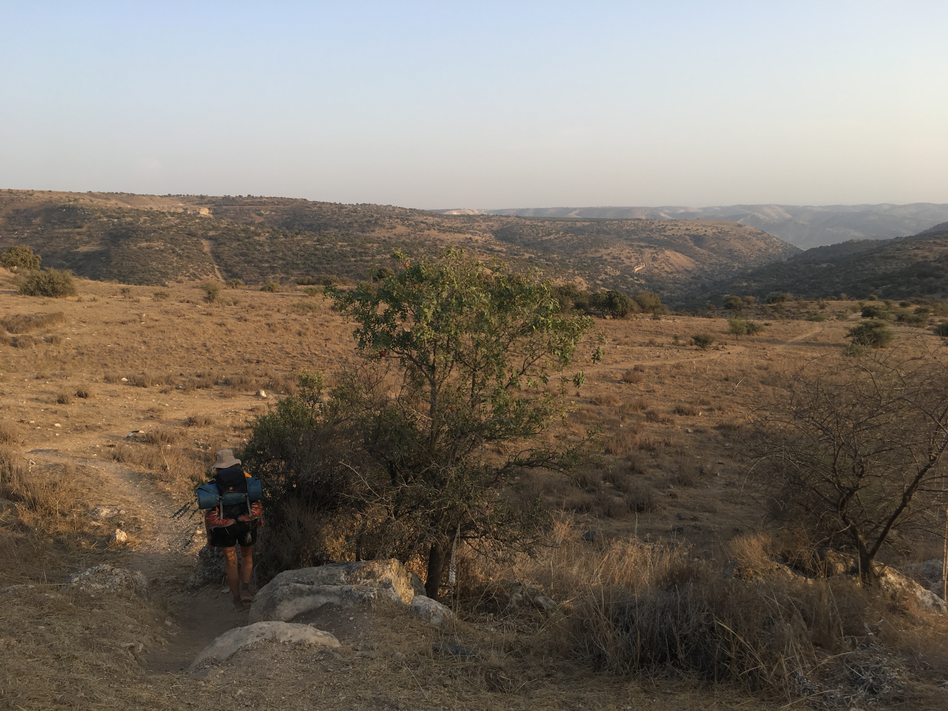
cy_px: 356
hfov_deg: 61.7
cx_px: 474
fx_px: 794
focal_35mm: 29
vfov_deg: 48.2
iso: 25
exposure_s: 1/379
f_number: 2.2
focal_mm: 4.15
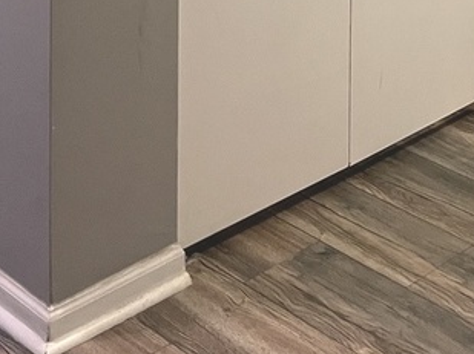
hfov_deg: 21.0
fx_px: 1245
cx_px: 449
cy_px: -371
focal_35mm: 91
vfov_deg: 13.6
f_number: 1.6
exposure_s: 1/60
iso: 125
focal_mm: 5.1
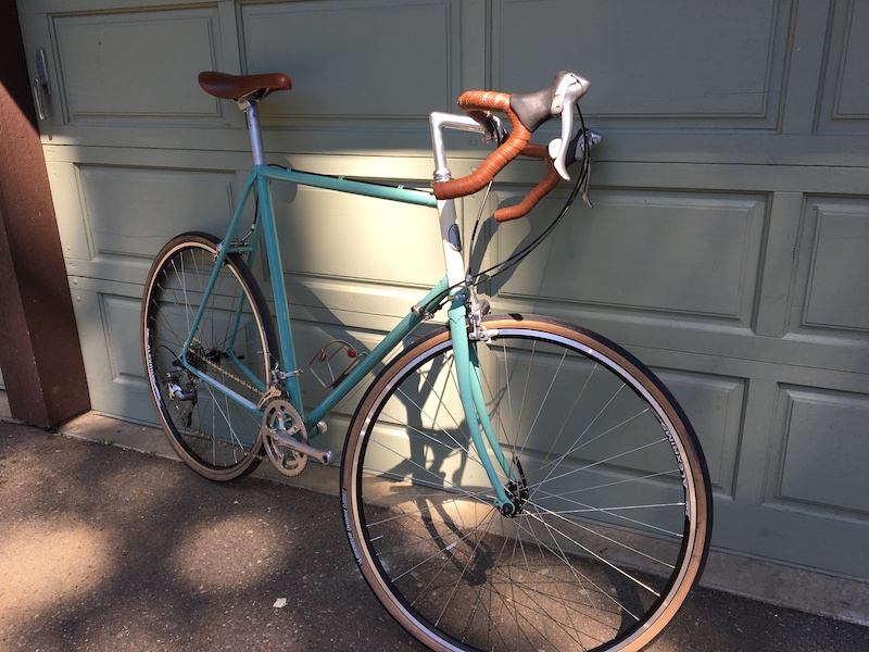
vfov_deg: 48.2
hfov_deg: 61.7
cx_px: 434
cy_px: 326
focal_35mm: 29
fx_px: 728
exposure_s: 1/310
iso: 25
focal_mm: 4.15
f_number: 2.2
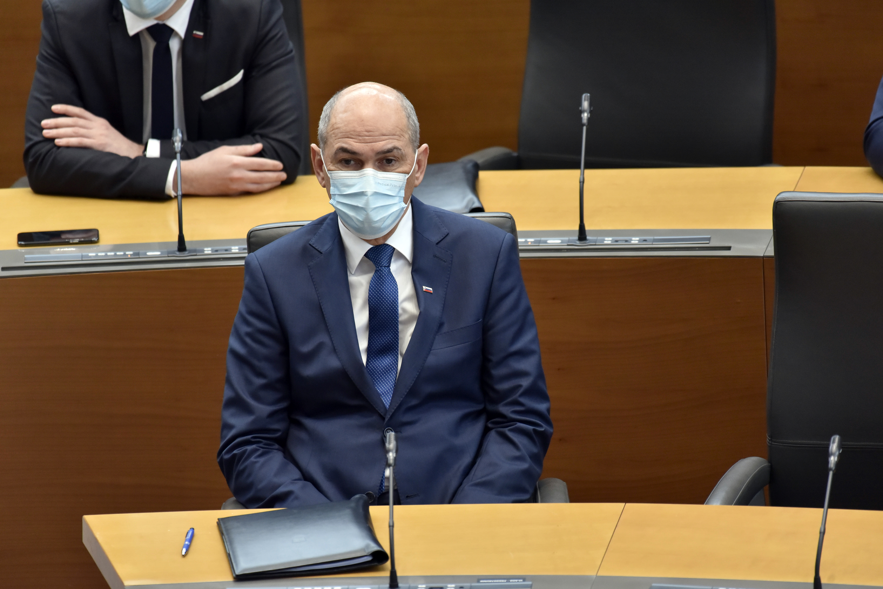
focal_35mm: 480
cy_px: 294
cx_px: 442
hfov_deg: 4.3
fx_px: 11777
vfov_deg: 2.9
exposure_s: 1/160
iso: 2000
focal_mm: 480
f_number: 5.6
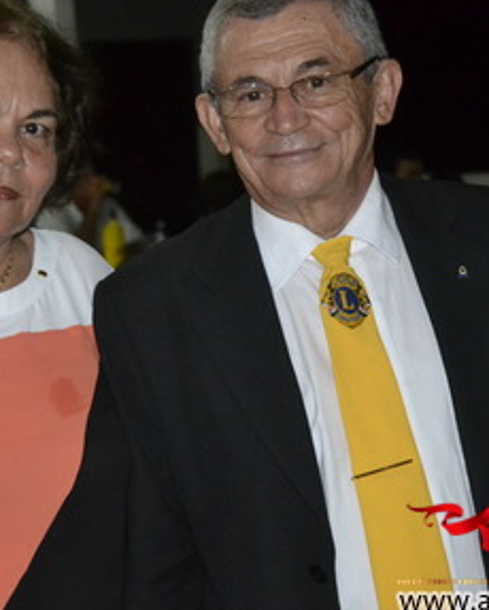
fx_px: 1753
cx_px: 178
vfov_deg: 19.7
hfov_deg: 15.9
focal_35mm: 97
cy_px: 293
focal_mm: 40
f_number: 4.5
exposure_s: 1/60
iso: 3200
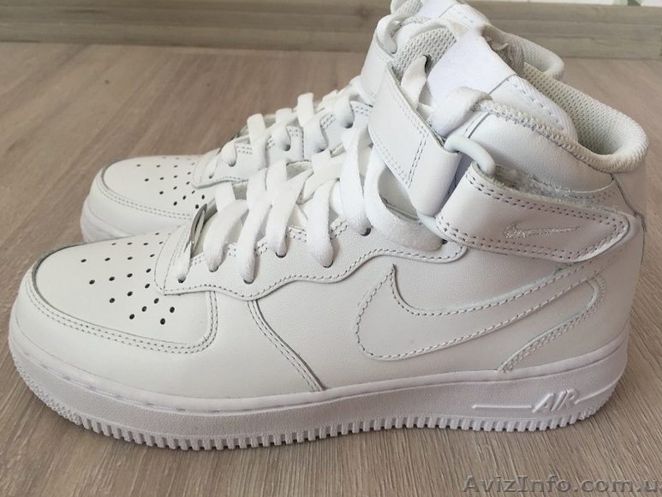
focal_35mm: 30
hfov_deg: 60.0
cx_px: 336
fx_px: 574
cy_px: 241
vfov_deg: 46.8
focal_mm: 4.15
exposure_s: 1/100
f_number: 2.2
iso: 32
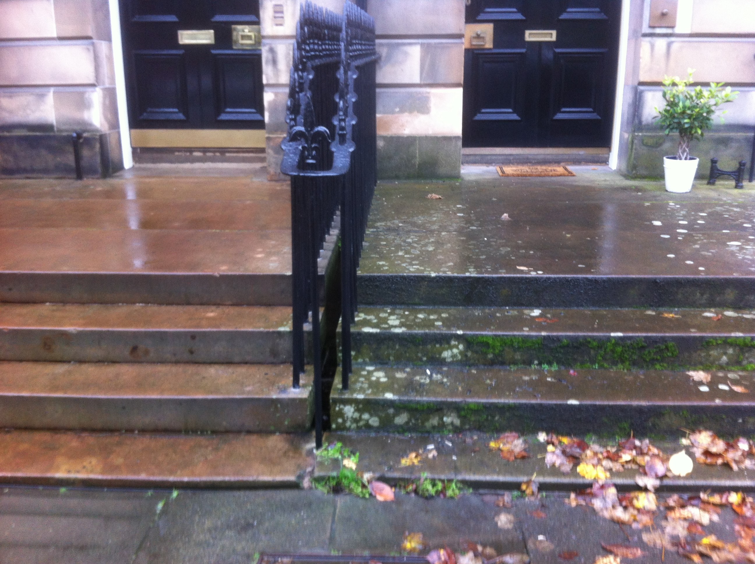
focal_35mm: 35
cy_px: 282
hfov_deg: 52.7
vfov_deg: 40.6
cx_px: 378
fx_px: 762
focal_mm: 3.85
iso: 125
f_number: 2.8
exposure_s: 1/17
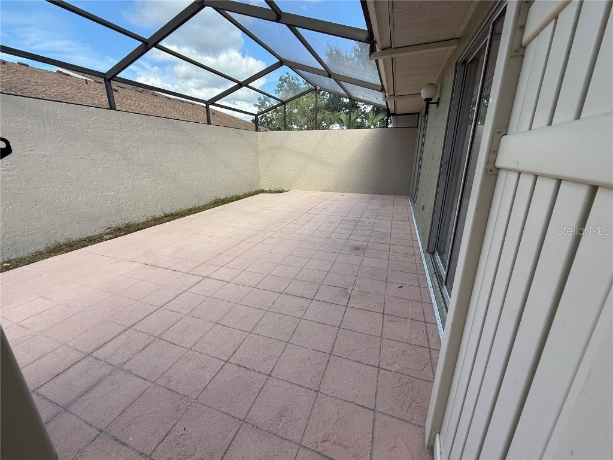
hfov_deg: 102.1
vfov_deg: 85.7
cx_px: 306
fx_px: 248
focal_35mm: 14
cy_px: 230
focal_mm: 2.22
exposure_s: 1/405
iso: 50
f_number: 2.2
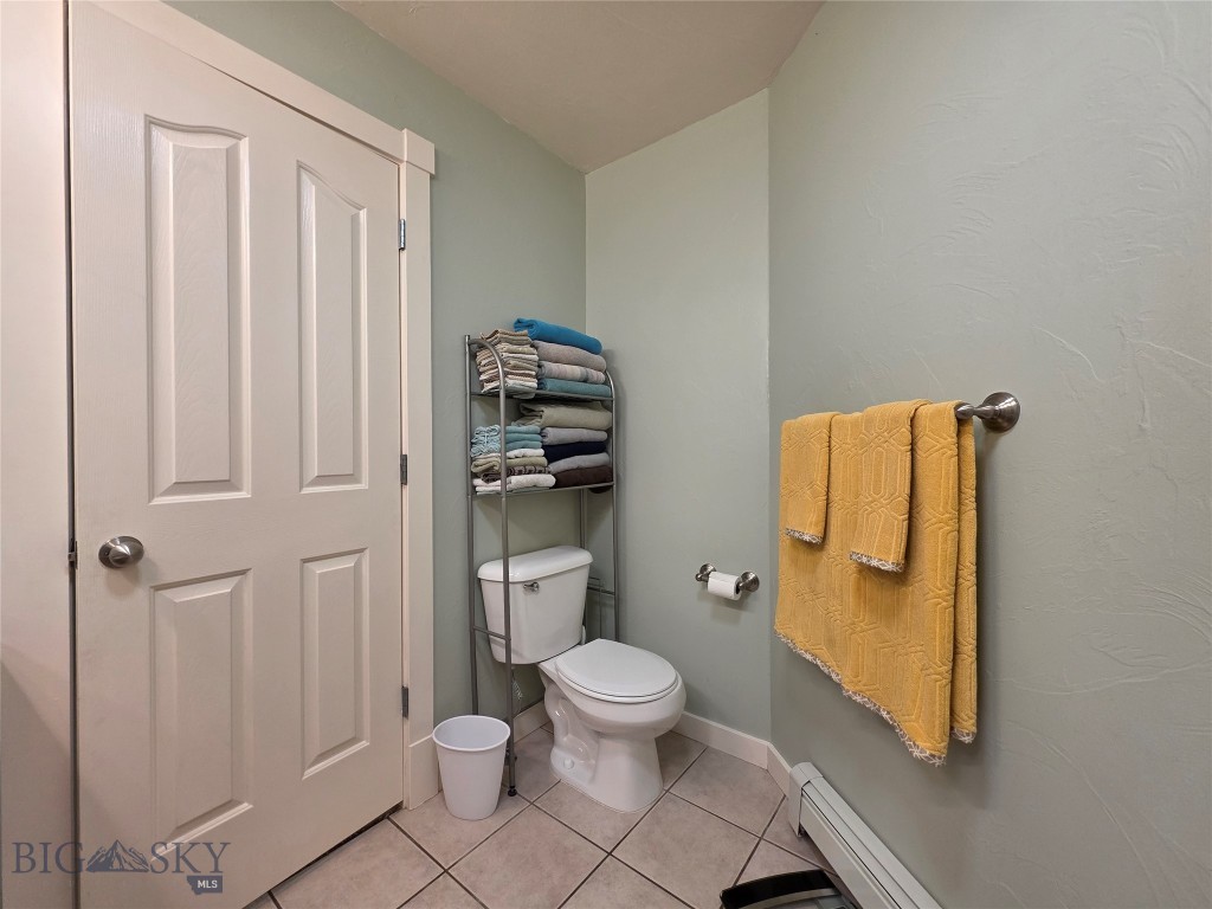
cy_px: 454
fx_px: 455
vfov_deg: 89.9
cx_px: 606
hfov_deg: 106.2
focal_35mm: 13
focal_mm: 2.2
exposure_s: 1/120
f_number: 1.9
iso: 200
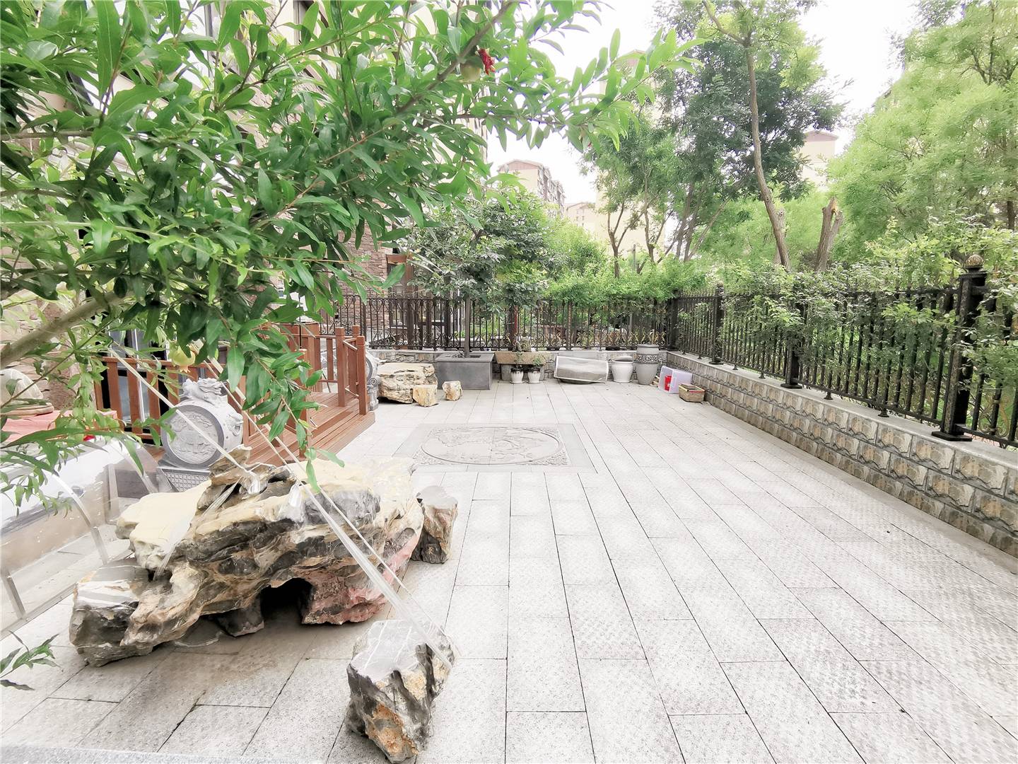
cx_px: 509
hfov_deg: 91.0
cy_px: 382
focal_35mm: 17
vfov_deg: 74.7
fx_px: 500
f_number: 2.2
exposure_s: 1/390
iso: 50
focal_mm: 2.26
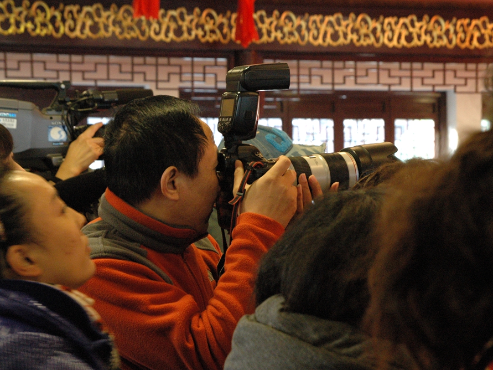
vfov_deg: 27.5
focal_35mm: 53
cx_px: 256
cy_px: 186
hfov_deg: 36.2
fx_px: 755
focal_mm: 32
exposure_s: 1/15
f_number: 5.6
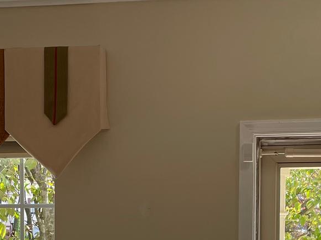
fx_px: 853
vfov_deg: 15.6
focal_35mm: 92
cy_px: 274
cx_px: 137
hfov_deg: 21.3
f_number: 1.6
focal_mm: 4.2
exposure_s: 1/324
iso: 32
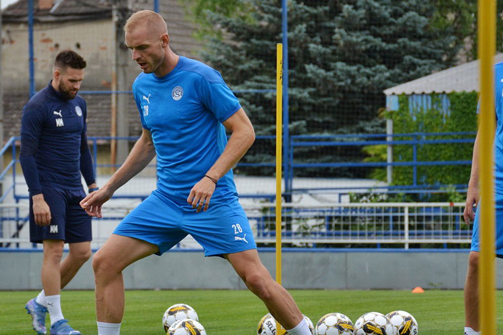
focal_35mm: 308
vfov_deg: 4.5
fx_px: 4302
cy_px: 204
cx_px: 197
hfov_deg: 6.7
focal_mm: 112
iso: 720
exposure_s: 1/1000
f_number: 5.6
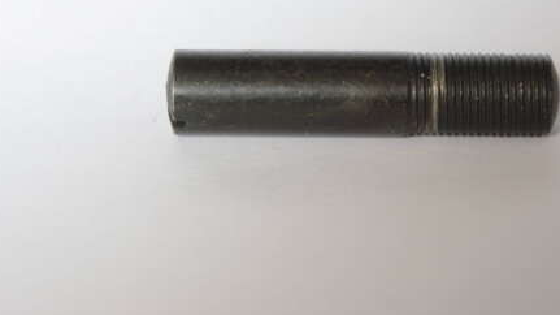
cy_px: 91
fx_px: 2597
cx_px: 360
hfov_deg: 12.3
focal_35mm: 175
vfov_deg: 6.9
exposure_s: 1/60
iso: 800
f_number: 8
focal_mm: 80
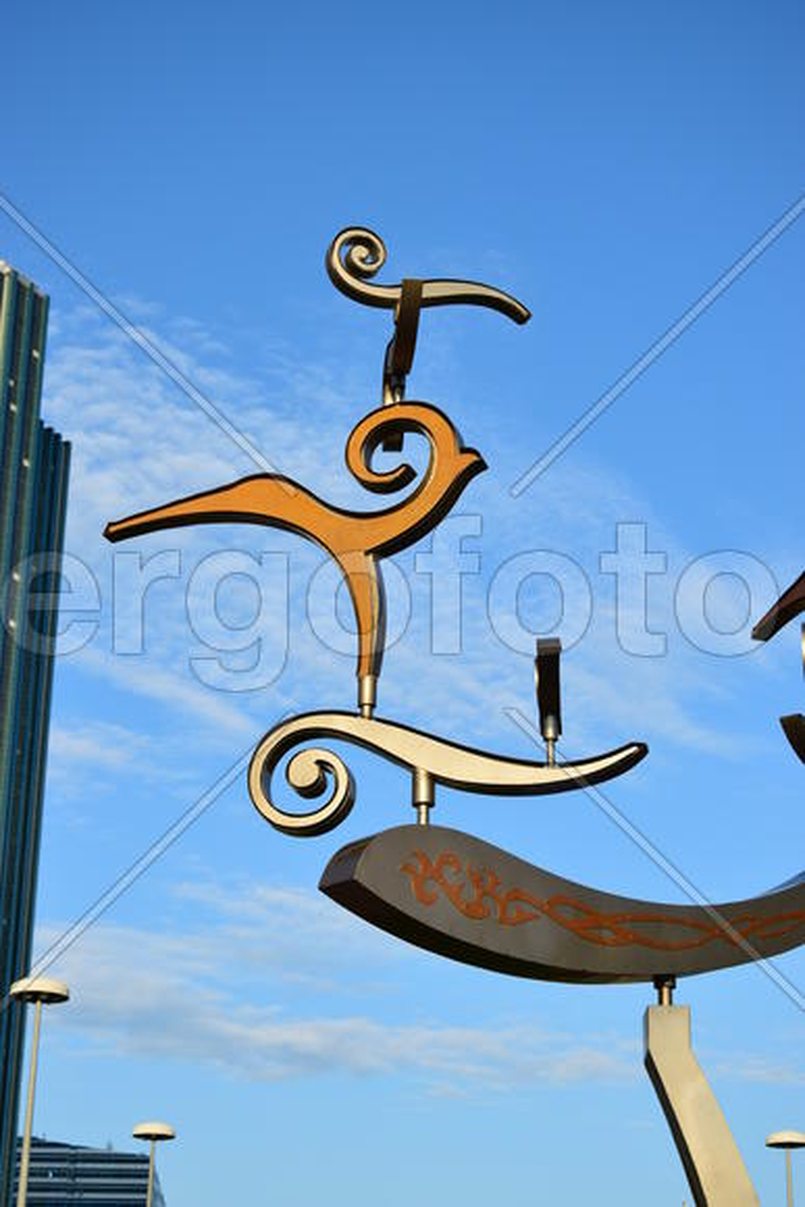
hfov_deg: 21.6
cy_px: 604
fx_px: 2112
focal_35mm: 63
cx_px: 402
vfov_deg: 31.9
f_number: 7.1
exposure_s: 1/200
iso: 100
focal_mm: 42
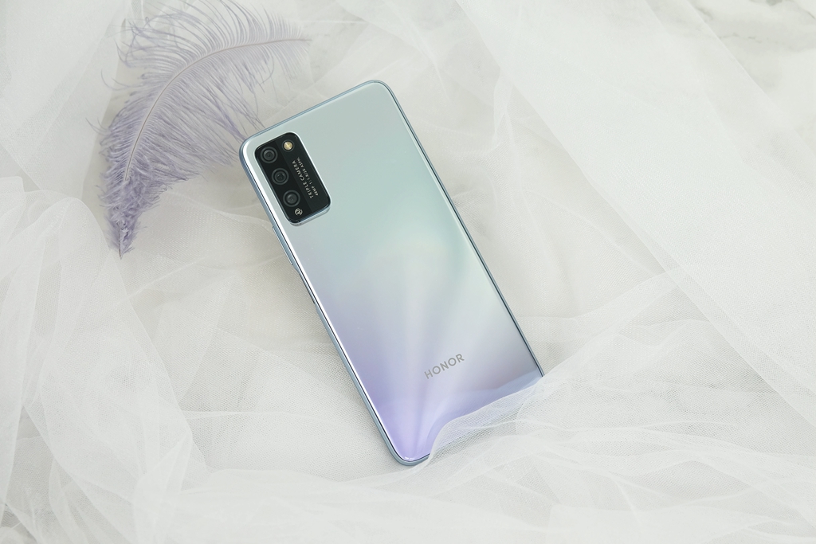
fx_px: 1065
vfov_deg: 28.7
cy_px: 272
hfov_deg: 41.9
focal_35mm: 47
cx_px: 408
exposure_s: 1/70
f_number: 3.6
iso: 320
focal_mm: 31.5
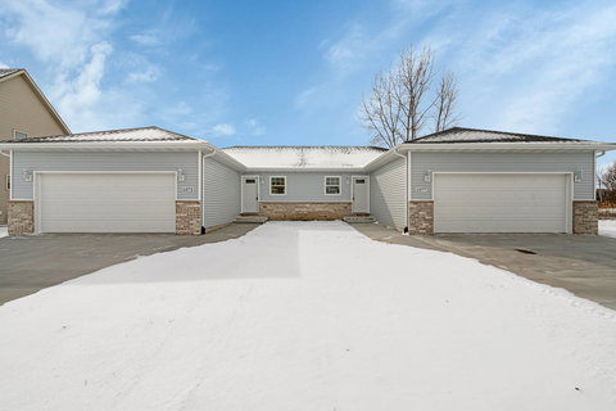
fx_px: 274
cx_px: 308
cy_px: 206
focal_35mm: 16
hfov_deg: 96.7
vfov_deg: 73.7
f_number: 9
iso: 500
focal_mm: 16
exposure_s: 1/1250
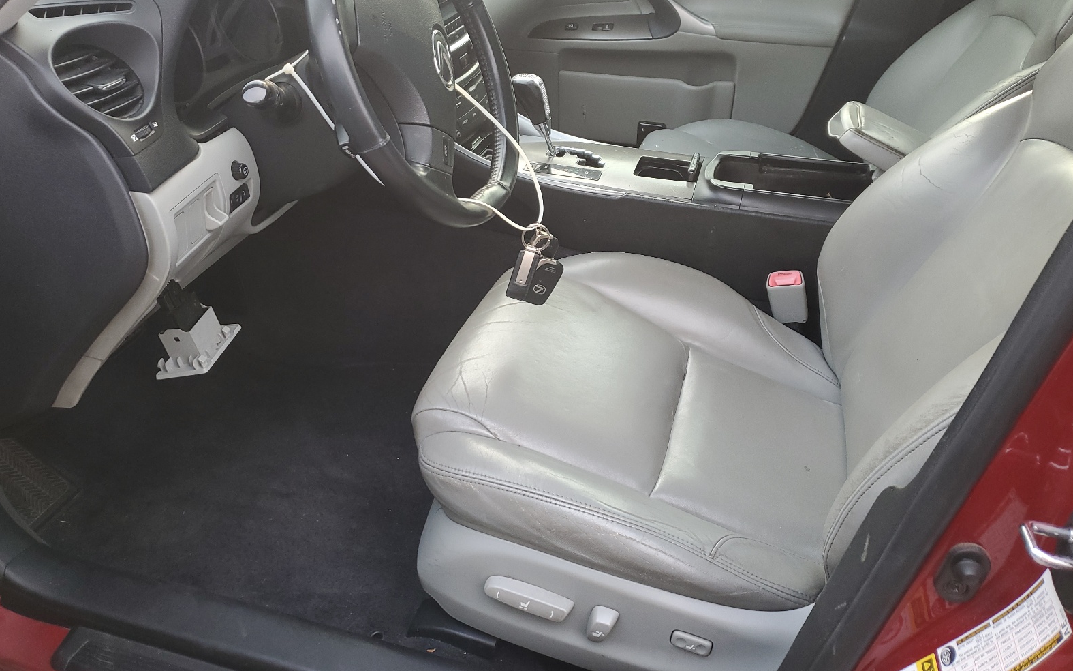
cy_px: 277
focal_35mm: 28
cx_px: 544
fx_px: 819
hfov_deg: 66.5
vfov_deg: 44.4
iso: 68
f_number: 1.5
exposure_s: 1/120
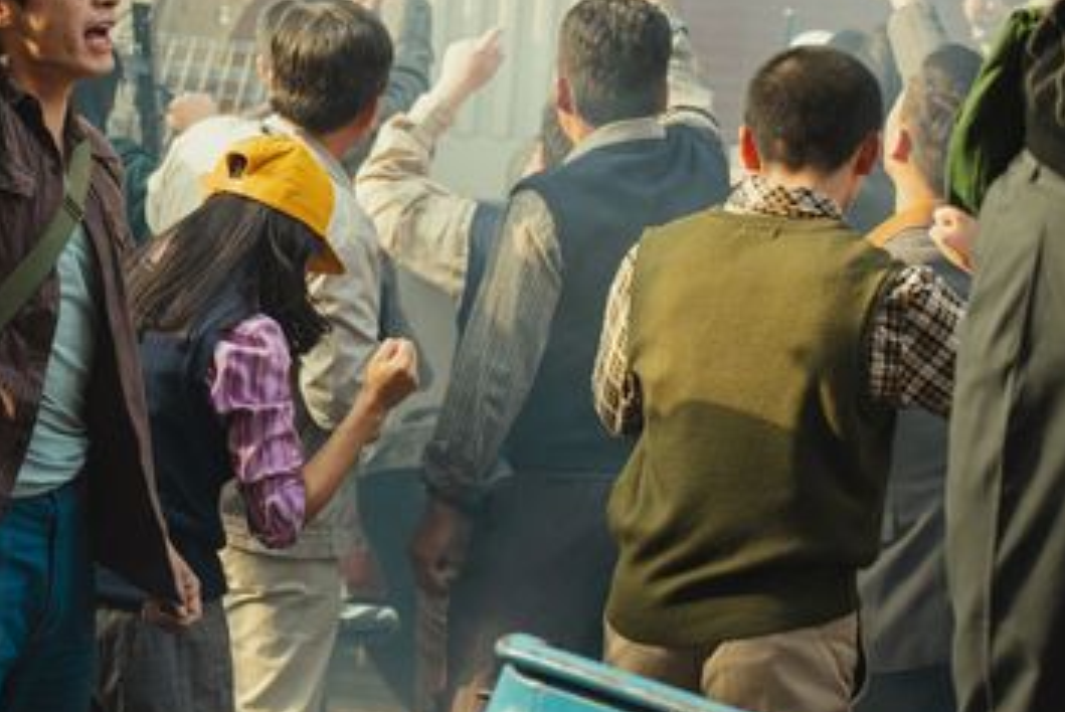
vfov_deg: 12.8
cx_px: 293
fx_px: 3168
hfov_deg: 19.0
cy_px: 199
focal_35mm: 107
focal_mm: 63
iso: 160
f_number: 2.8
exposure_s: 1/800
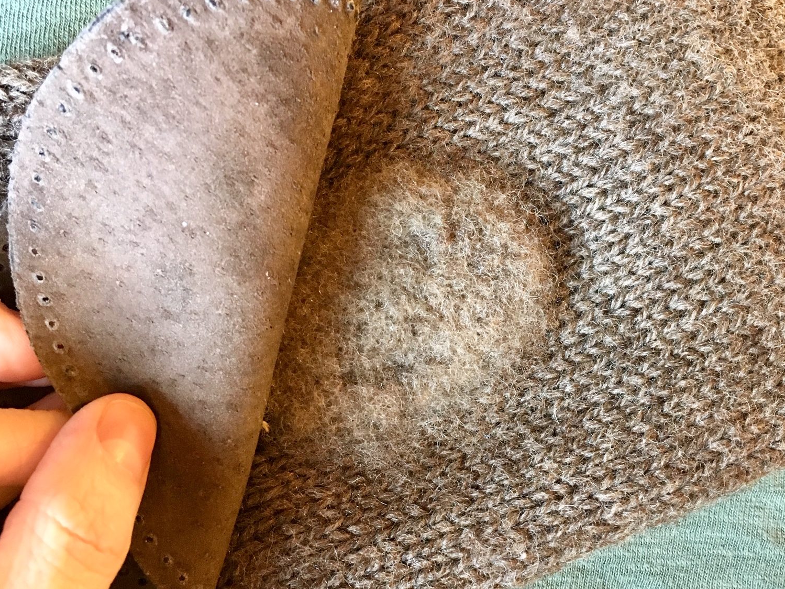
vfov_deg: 36.7
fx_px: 884
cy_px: 337
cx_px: 391
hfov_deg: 47.9
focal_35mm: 39
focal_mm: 4.15
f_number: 2.2
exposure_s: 1/17
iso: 200
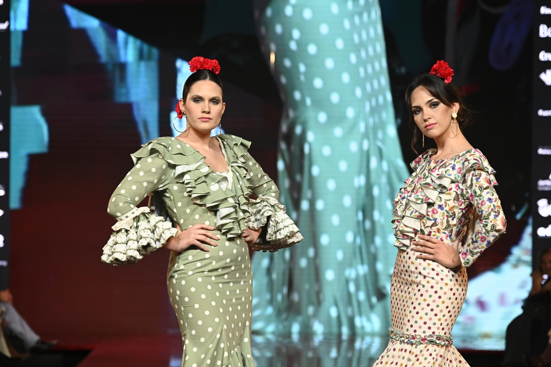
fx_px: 1836
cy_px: 184
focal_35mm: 120
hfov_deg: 17.1
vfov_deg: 11.4
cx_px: 276
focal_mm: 120
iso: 1000
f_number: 4
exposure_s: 1/320
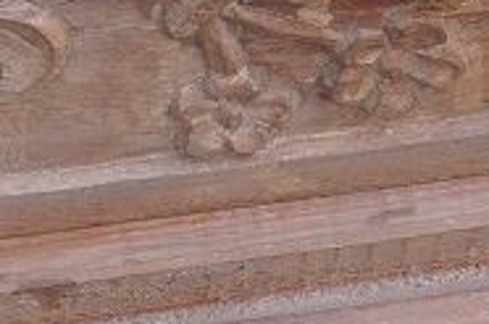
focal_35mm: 275
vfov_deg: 5.0
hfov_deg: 7.5
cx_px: 177
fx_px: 3726
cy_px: -59
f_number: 5
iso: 100
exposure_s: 1/60
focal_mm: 35
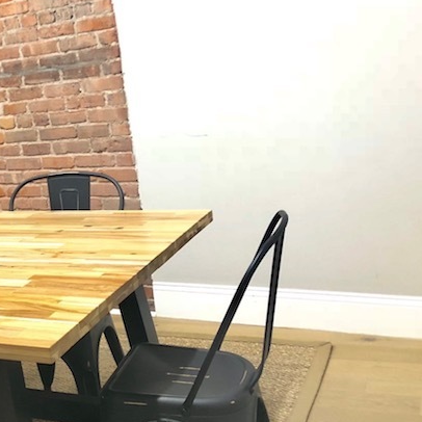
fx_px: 841
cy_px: 132
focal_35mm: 61
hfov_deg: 25.5
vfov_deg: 27.9
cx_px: -72
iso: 40
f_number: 1.8
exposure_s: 1/17
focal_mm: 3.99
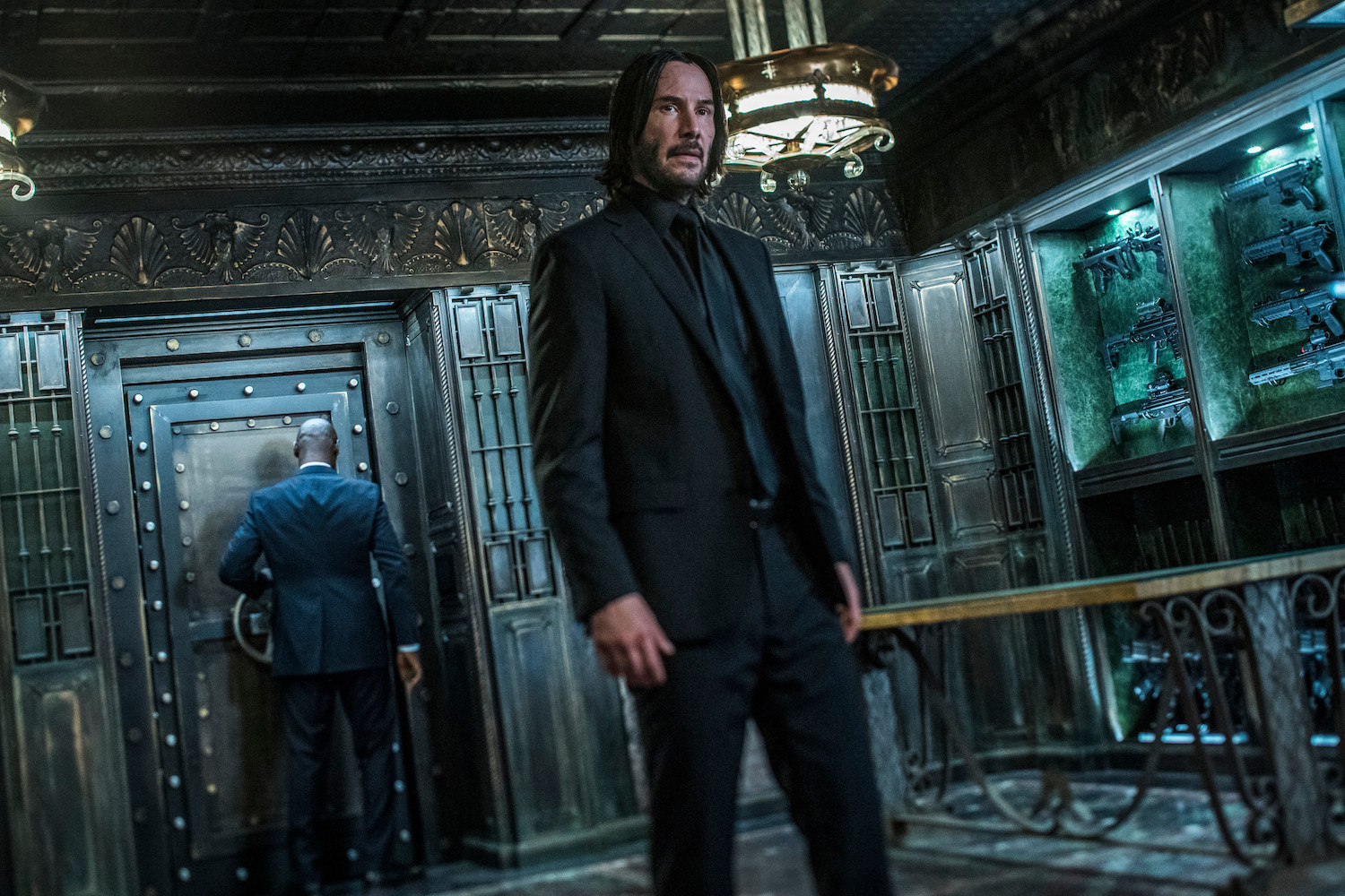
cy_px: 448
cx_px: 672
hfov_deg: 43.6
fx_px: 1681
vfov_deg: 29.9
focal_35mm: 45
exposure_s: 1/200
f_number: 4
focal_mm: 45
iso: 5000
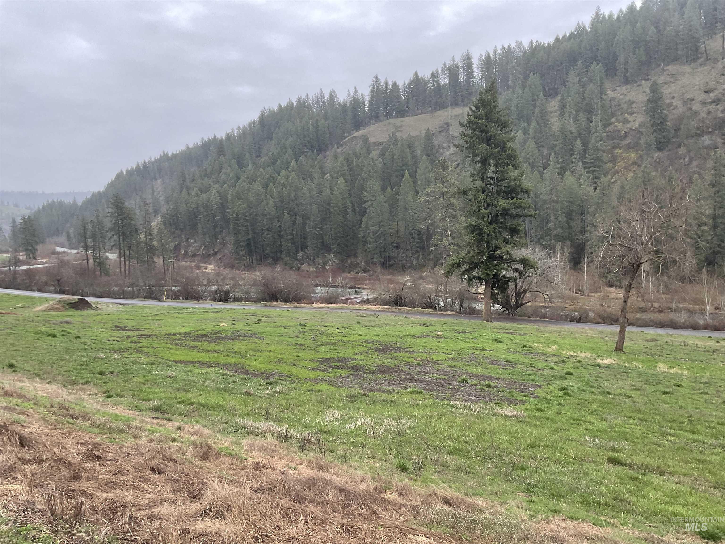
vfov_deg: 48.2
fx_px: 607
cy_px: 272
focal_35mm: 29
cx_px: 362
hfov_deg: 61.7
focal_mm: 3
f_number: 1.8
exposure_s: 1/120
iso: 32
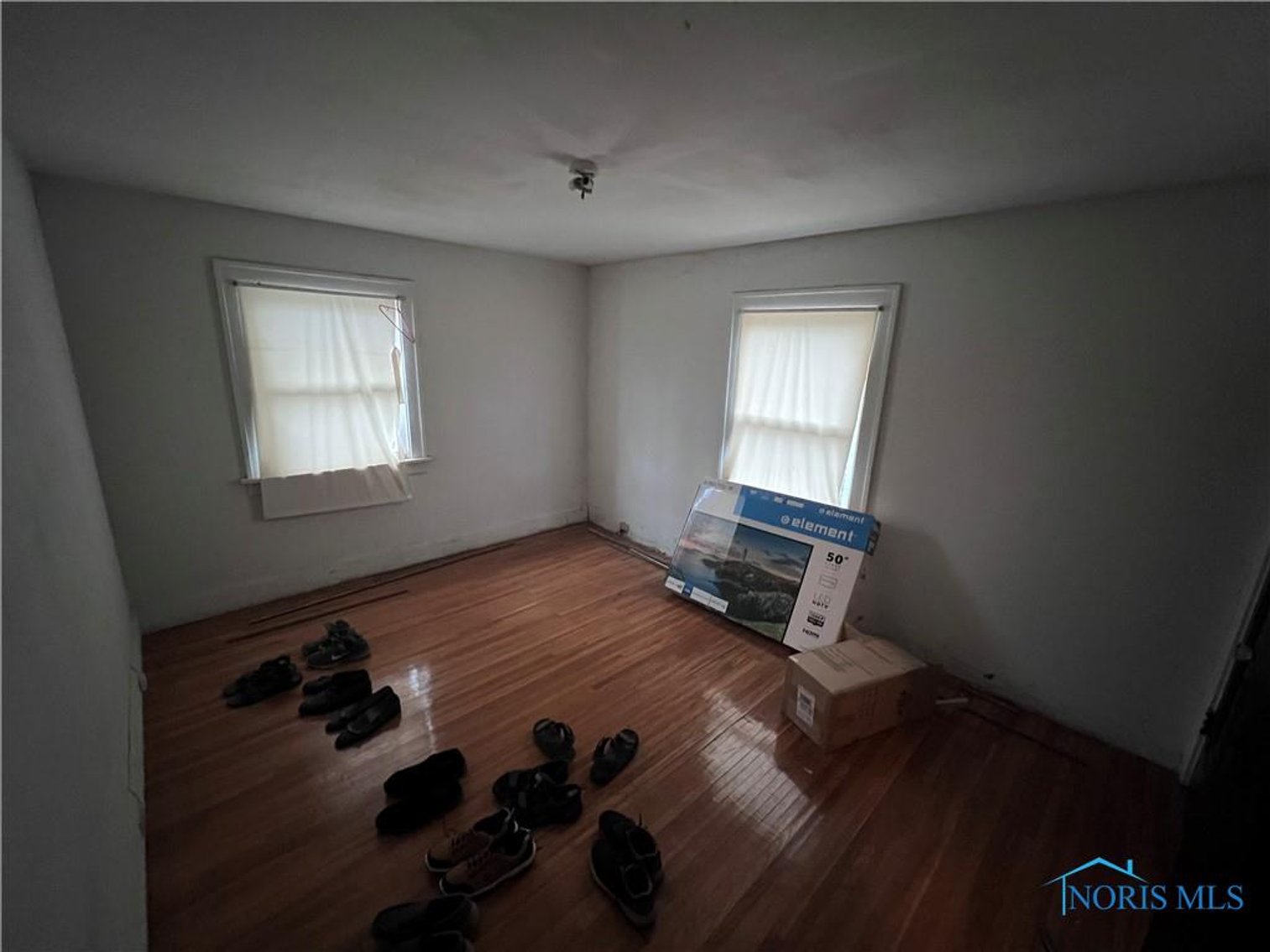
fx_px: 477
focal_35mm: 13
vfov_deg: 89.9
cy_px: 476
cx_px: 635
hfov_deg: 106.2
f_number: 1.8
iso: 800
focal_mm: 1.57
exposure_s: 1/40
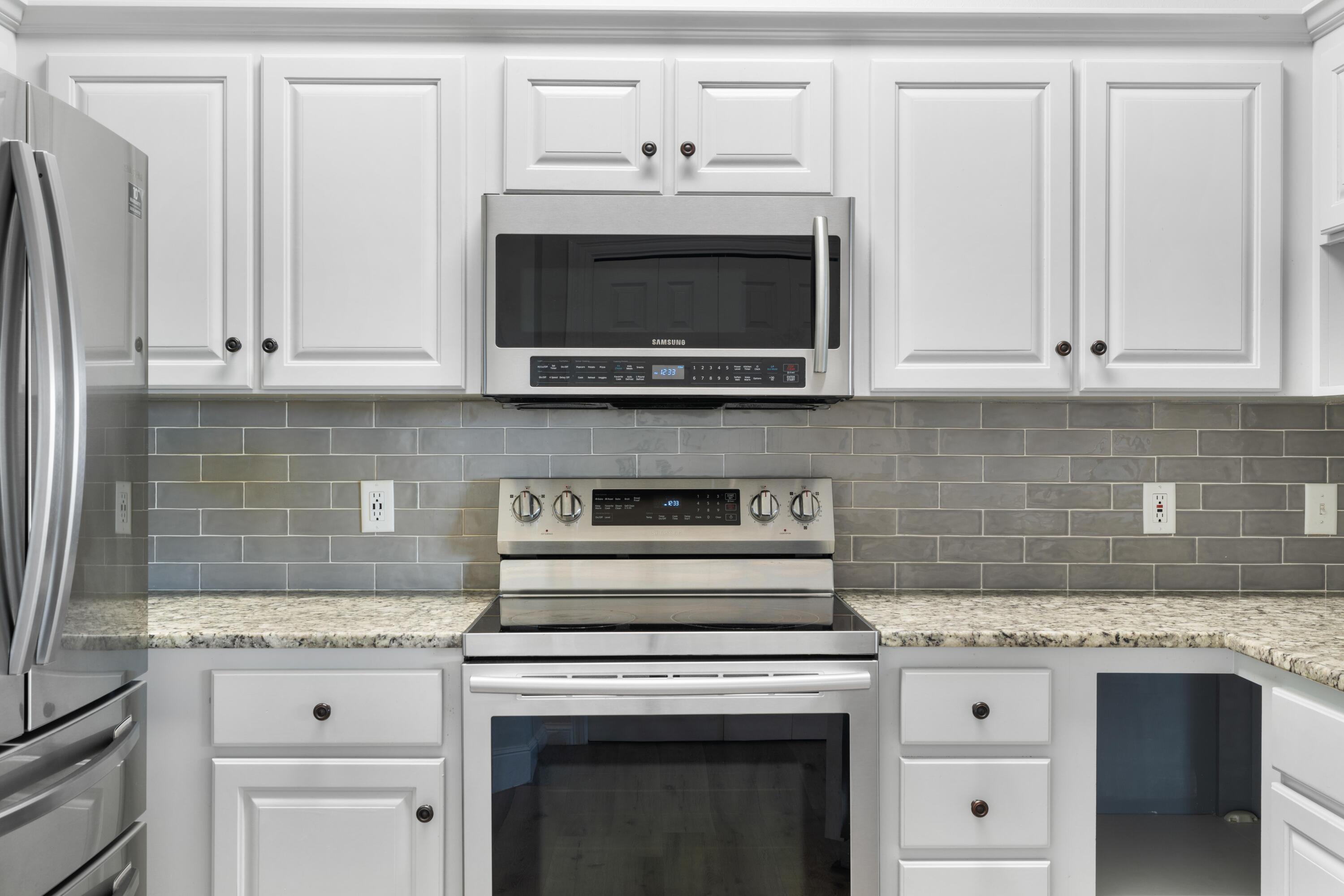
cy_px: 448
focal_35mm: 33
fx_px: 1232
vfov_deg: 40.0
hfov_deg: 57.2
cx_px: 672
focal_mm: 33
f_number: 9
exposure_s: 1/3
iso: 100
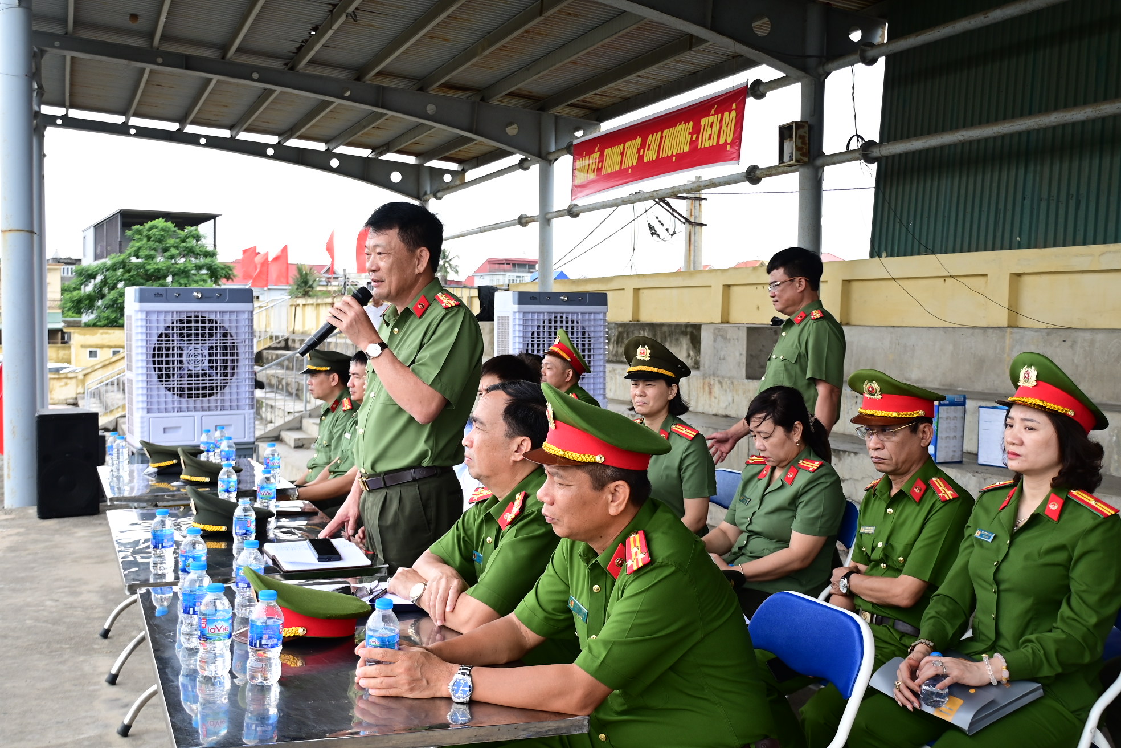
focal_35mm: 36
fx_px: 1121
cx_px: 560
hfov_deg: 53.1
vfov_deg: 36.9
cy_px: 374
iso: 200
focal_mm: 24
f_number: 5
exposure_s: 1/200
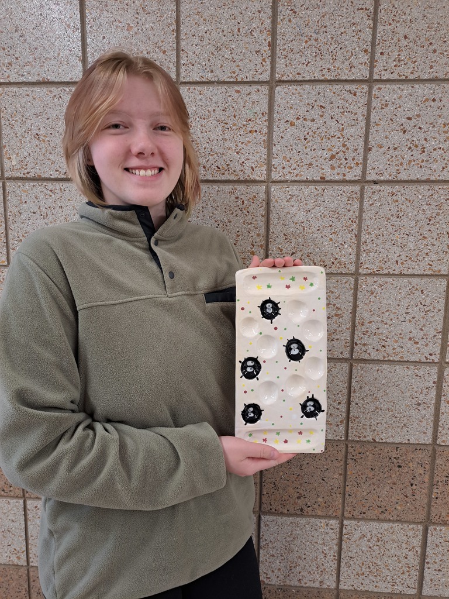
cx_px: 224
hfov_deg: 56.8
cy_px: 300
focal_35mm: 24
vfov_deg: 71.6
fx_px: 415
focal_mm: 5.23
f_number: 1.8
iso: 160
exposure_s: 1/60
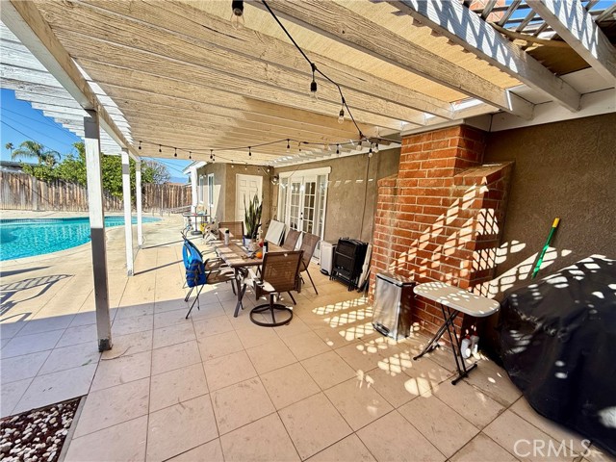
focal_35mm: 14
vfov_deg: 85.7
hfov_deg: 102.1
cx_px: 308
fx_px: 249
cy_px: 231
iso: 64
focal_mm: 2.22
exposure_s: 1/271
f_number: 2.2
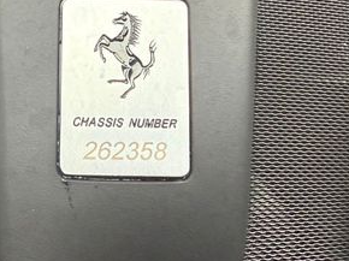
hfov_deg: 35.2
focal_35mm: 53
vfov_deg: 26.7
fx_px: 534
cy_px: 36
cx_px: 75
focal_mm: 2.22
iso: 320
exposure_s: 1/99
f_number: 2.2
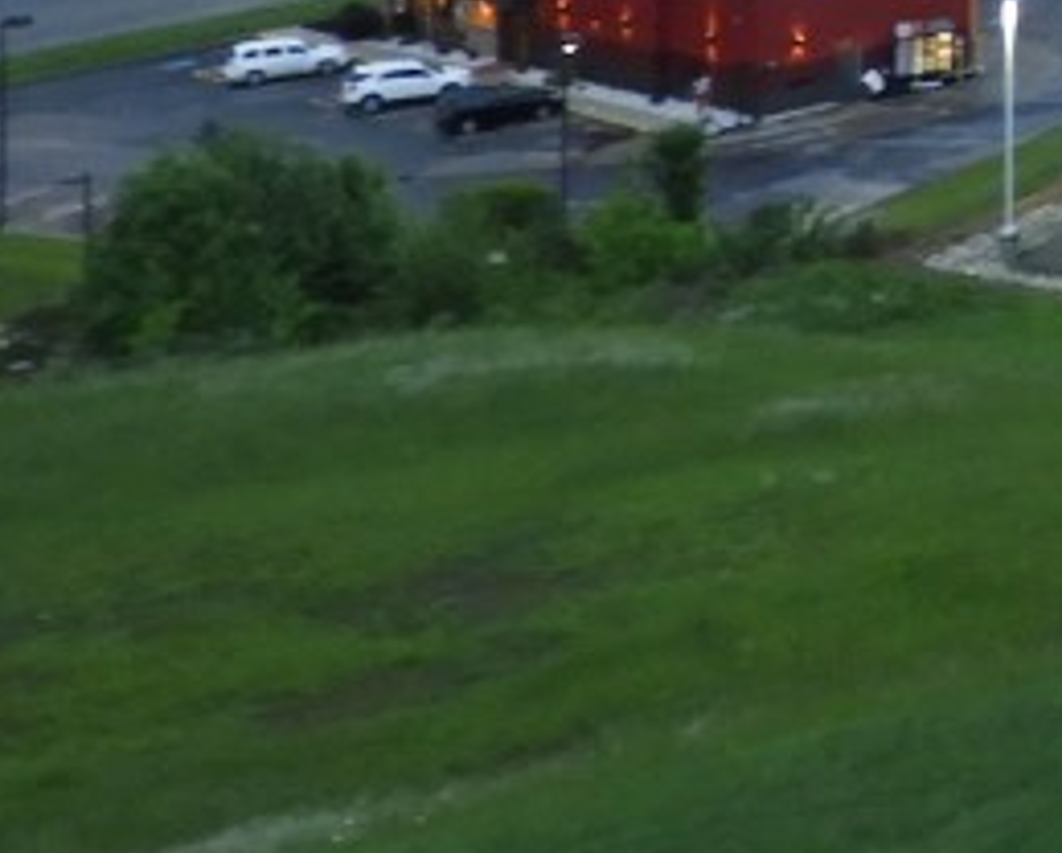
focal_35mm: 130
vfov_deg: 10.8
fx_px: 4092
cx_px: 2792
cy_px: -906
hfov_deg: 11.4
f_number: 3.3
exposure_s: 1/30
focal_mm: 4.3
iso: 220
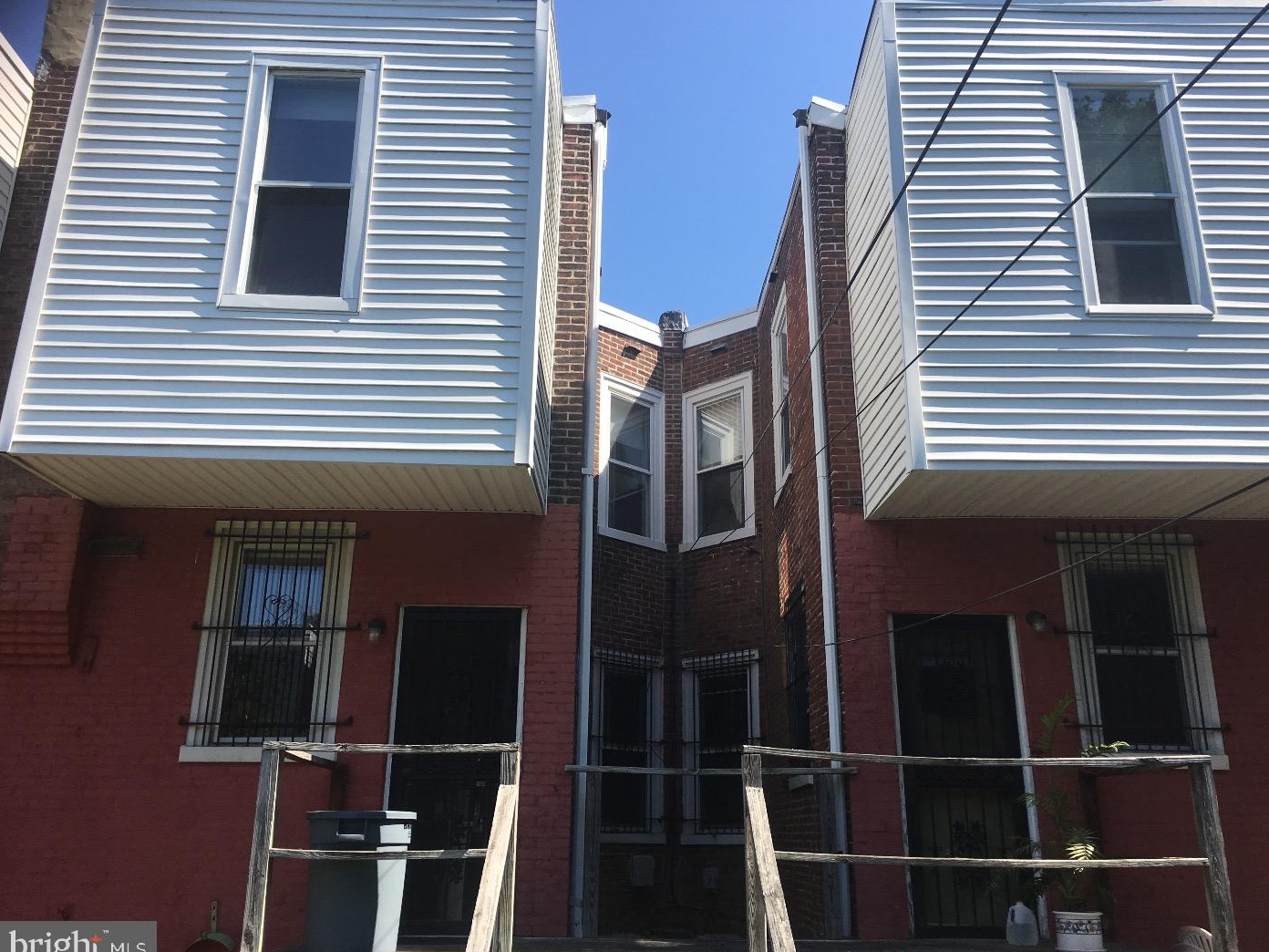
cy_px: 481
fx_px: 1100
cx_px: 654
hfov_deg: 60.0
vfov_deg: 46.8
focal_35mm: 30
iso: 25
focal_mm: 4.15
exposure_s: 1/874
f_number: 2.2
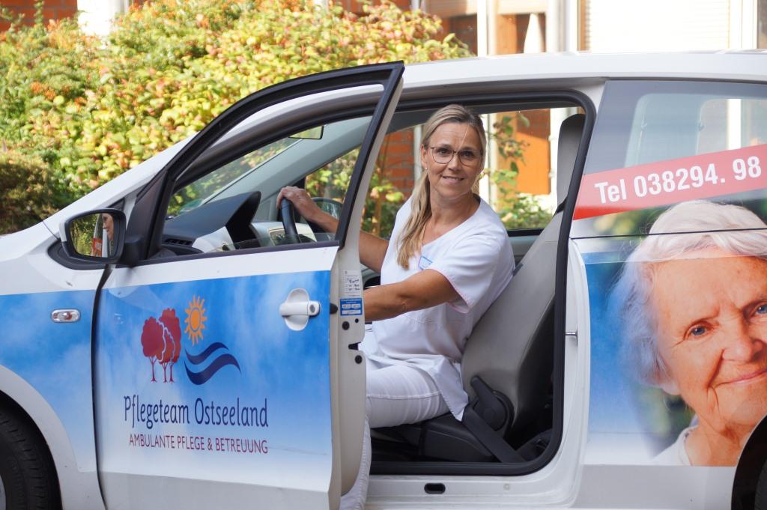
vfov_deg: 9.1
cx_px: 384
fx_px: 3193
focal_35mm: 150
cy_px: 255
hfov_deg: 13.7
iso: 250
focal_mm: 100
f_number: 5.6
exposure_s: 1/160
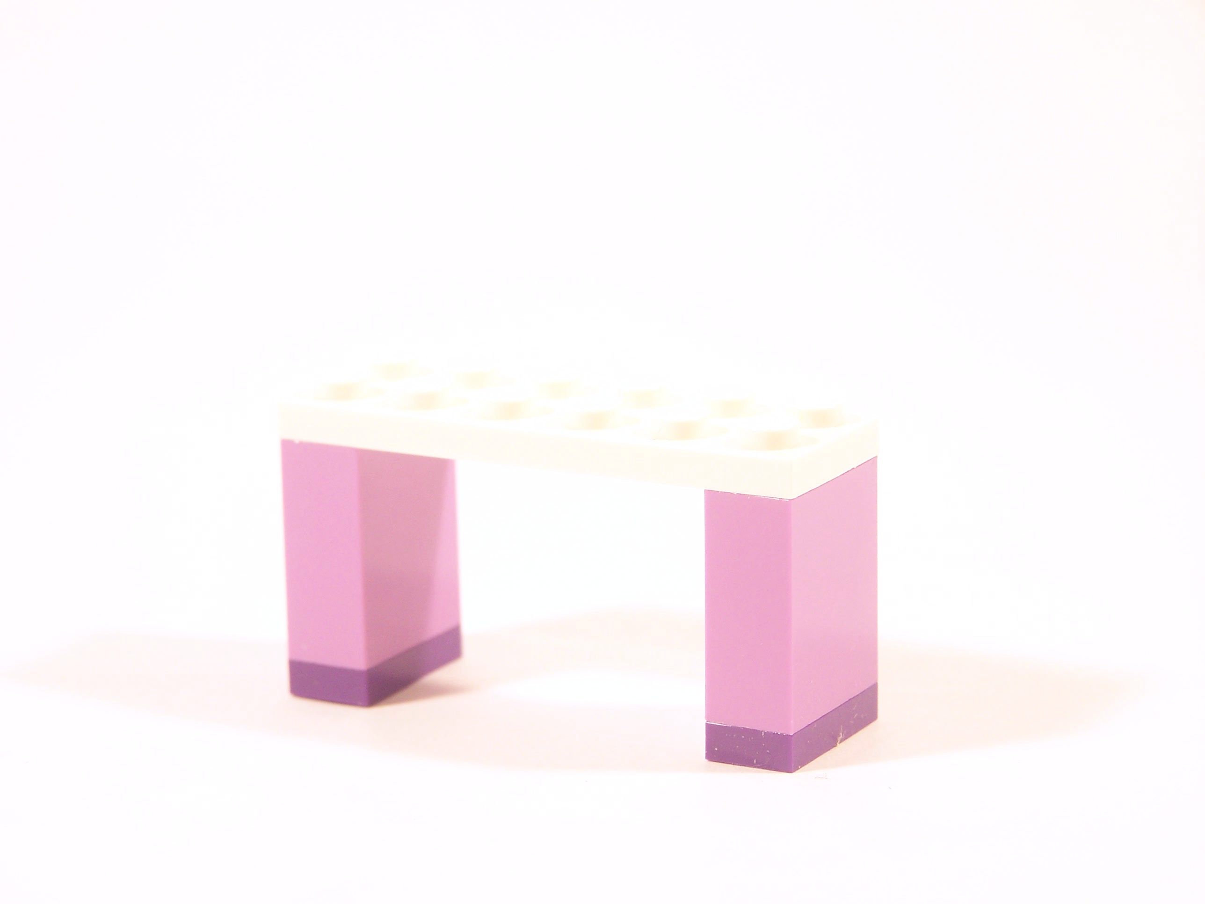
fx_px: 4073
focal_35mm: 117
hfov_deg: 16.8
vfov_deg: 12.7
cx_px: 602
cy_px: 452
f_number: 3.2
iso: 100
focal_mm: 19.4
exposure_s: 1/15
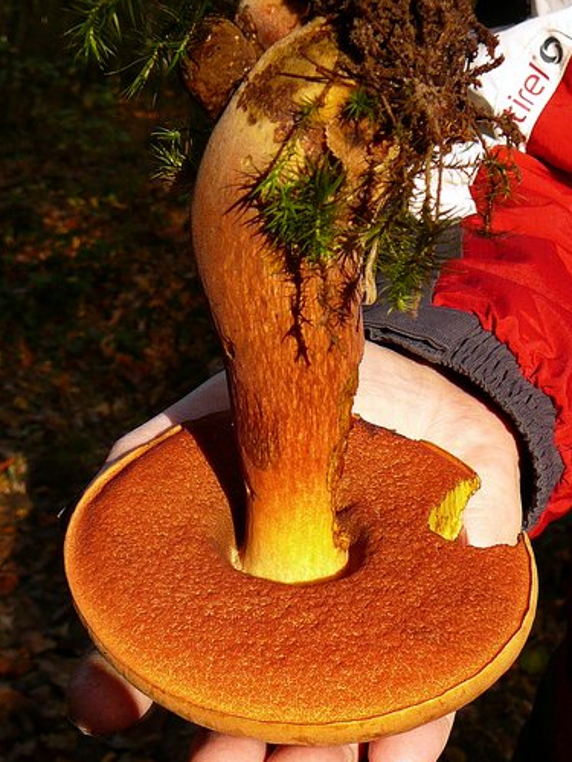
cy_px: 386
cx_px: 239
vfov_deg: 34.3
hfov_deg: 26.1
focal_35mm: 56
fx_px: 1234
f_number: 2.8
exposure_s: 1/160
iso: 80
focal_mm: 5.2
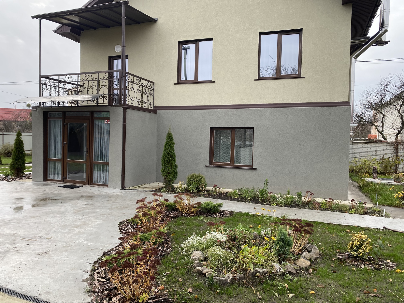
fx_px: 303
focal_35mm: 26
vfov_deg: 53.1
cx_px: 202
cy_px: 152
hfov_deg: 67.3
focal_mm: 4.25
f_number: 1.8
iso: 32
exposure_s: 1/415
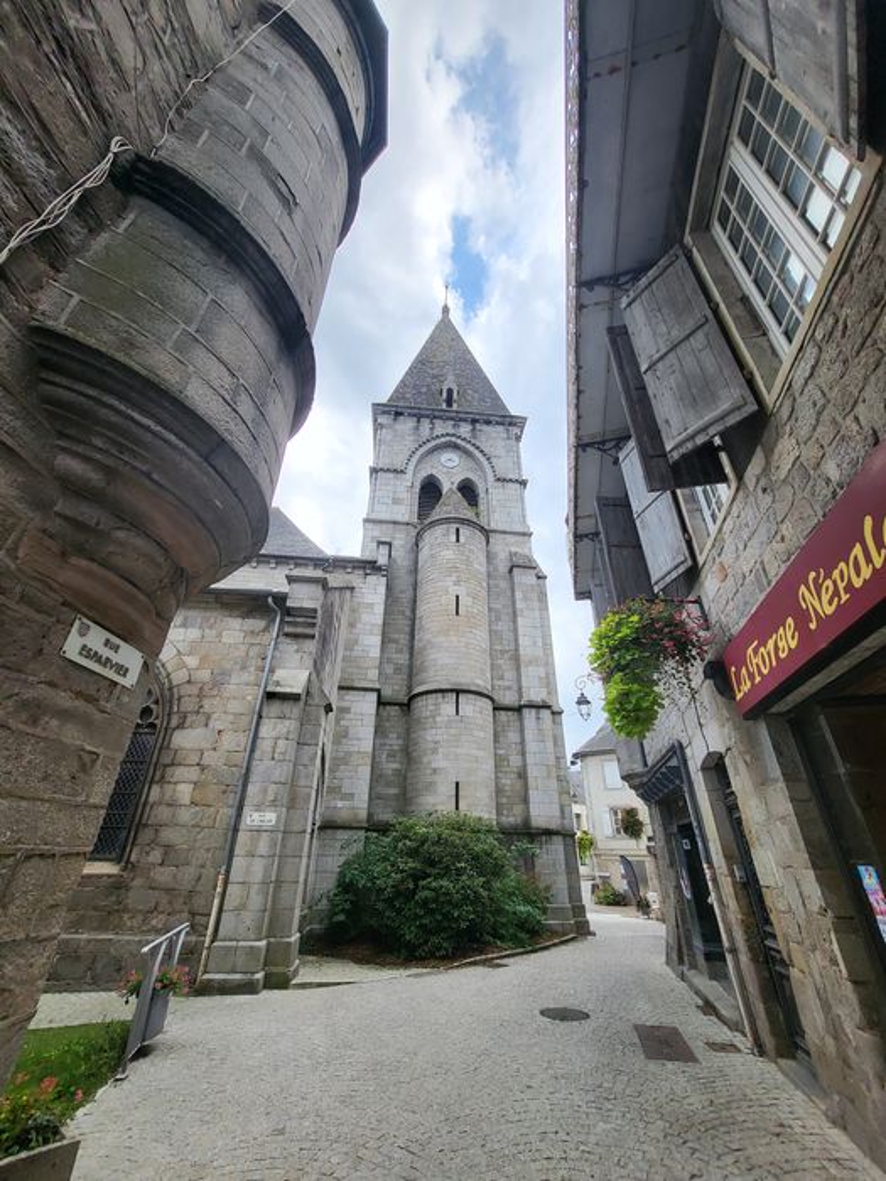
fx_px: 444
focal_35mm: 13
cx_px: 443
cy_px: 590
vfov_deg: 106.2
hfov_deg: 89.9
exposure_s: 1/337
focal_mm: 1.74
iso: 32
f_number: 2.2
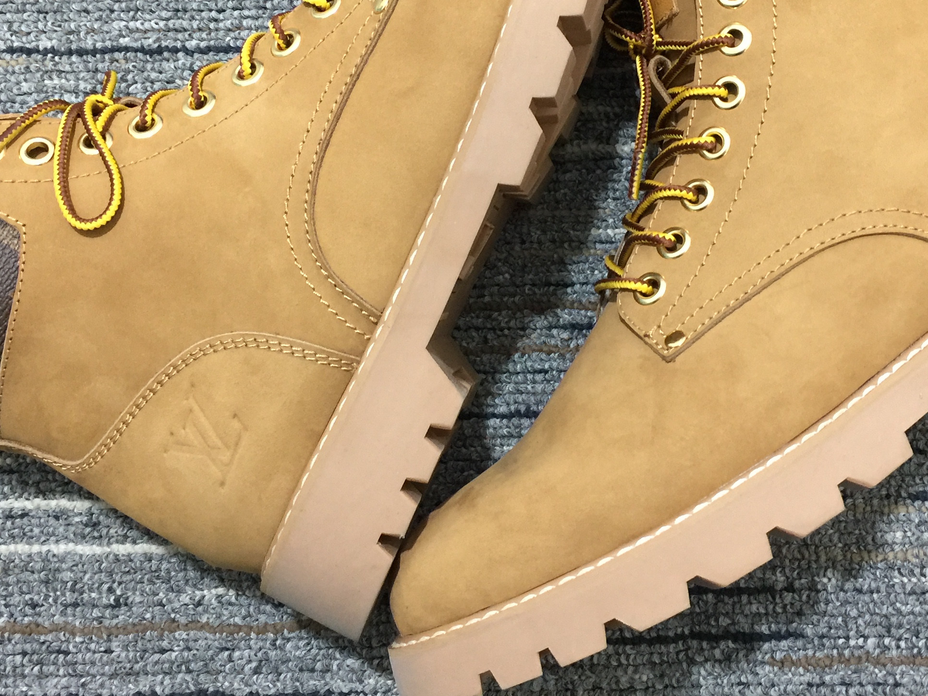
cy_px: 235
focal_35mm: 49
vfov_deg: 29.5
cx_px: 534
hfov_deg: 38.8
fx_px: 1314
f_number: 2.2
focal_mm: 4.15
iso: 125
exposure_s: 1/17
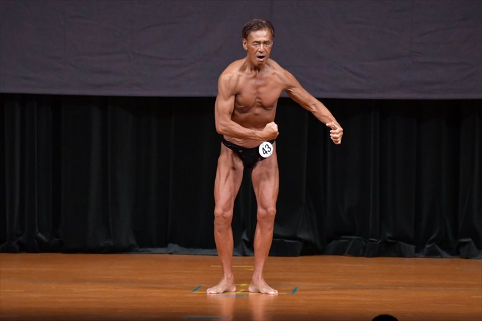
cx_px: 241
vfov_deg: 4.8
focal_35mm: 285
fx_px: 3814
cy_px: 160
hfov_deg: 7.2
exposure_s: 1/400
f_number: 5.6
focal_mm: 190
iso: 5000
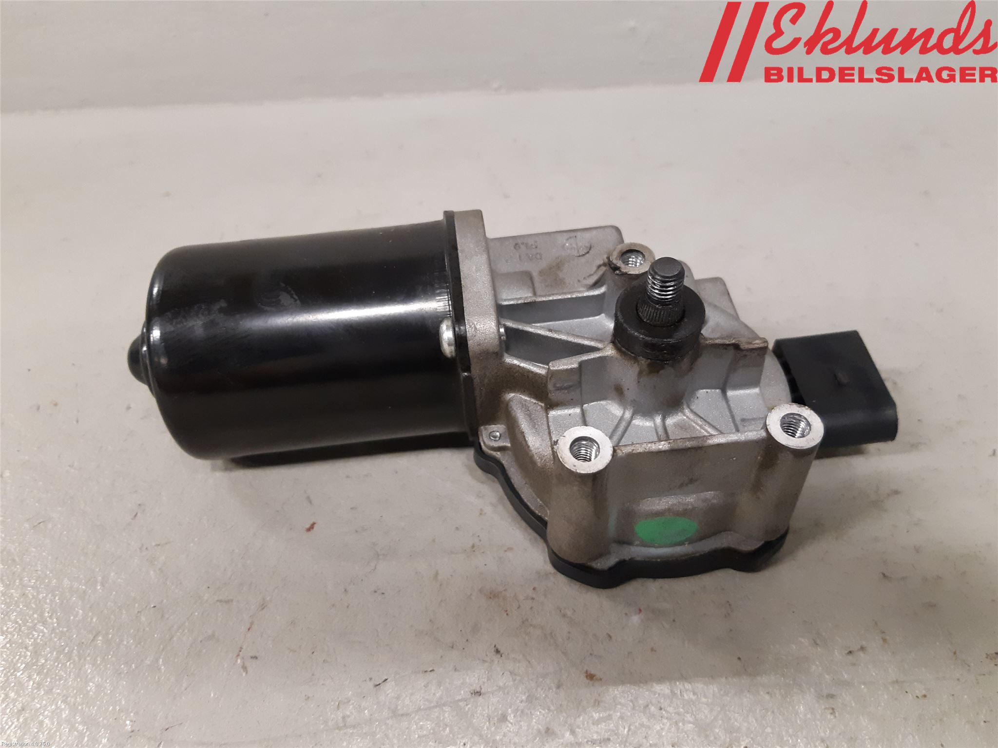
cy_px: 374
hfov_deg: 67.3
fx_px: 750
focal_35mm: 26
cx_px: 499
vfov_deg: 53.1
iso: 250
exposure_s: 1/50
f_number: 1.7
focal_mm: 3.93
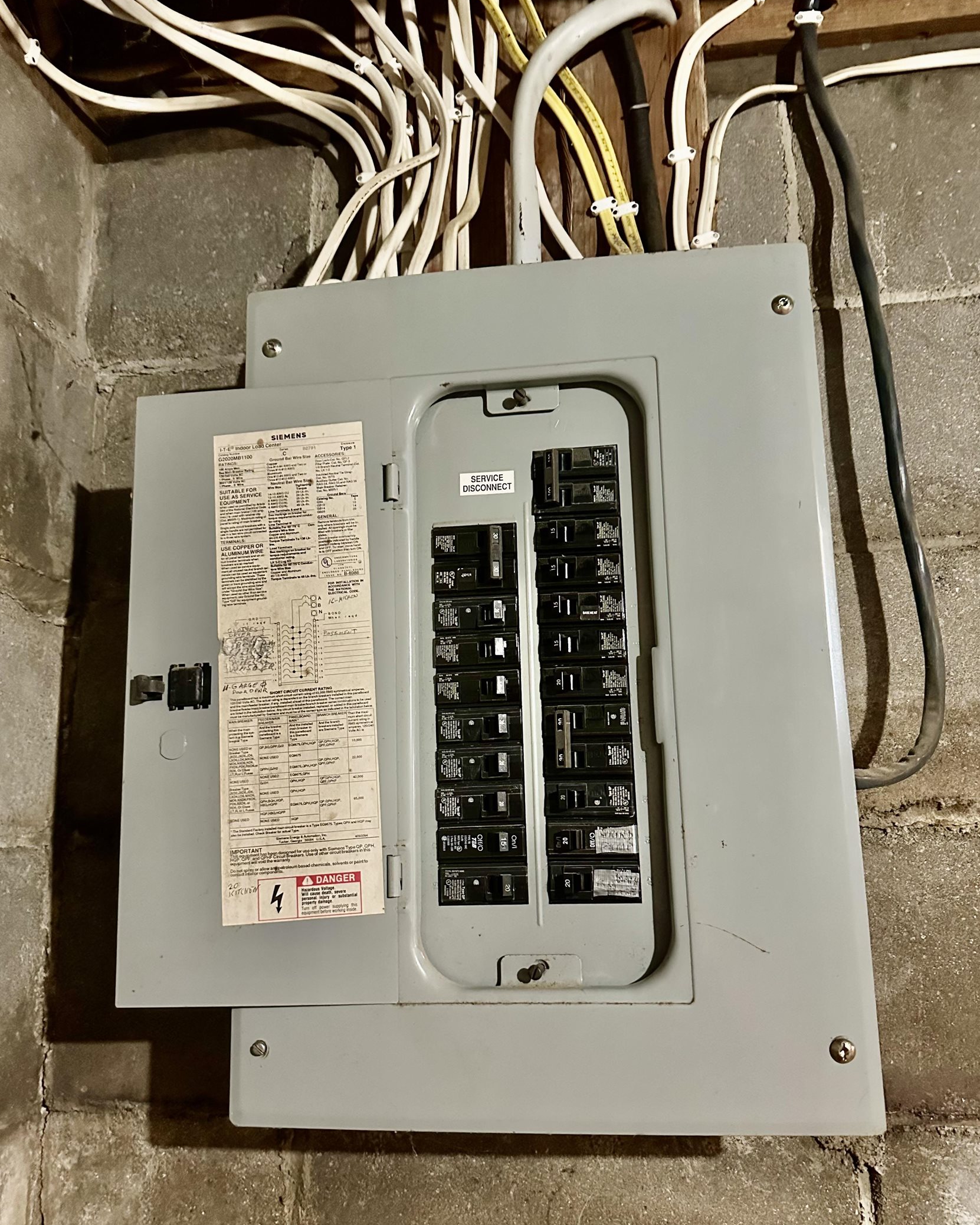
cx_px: 500
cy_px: 644
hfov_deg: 54.9
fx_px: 943
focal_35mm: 26
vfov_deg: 66.0
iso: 1000
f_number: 1.78
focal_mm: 6.86
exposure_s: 1/30
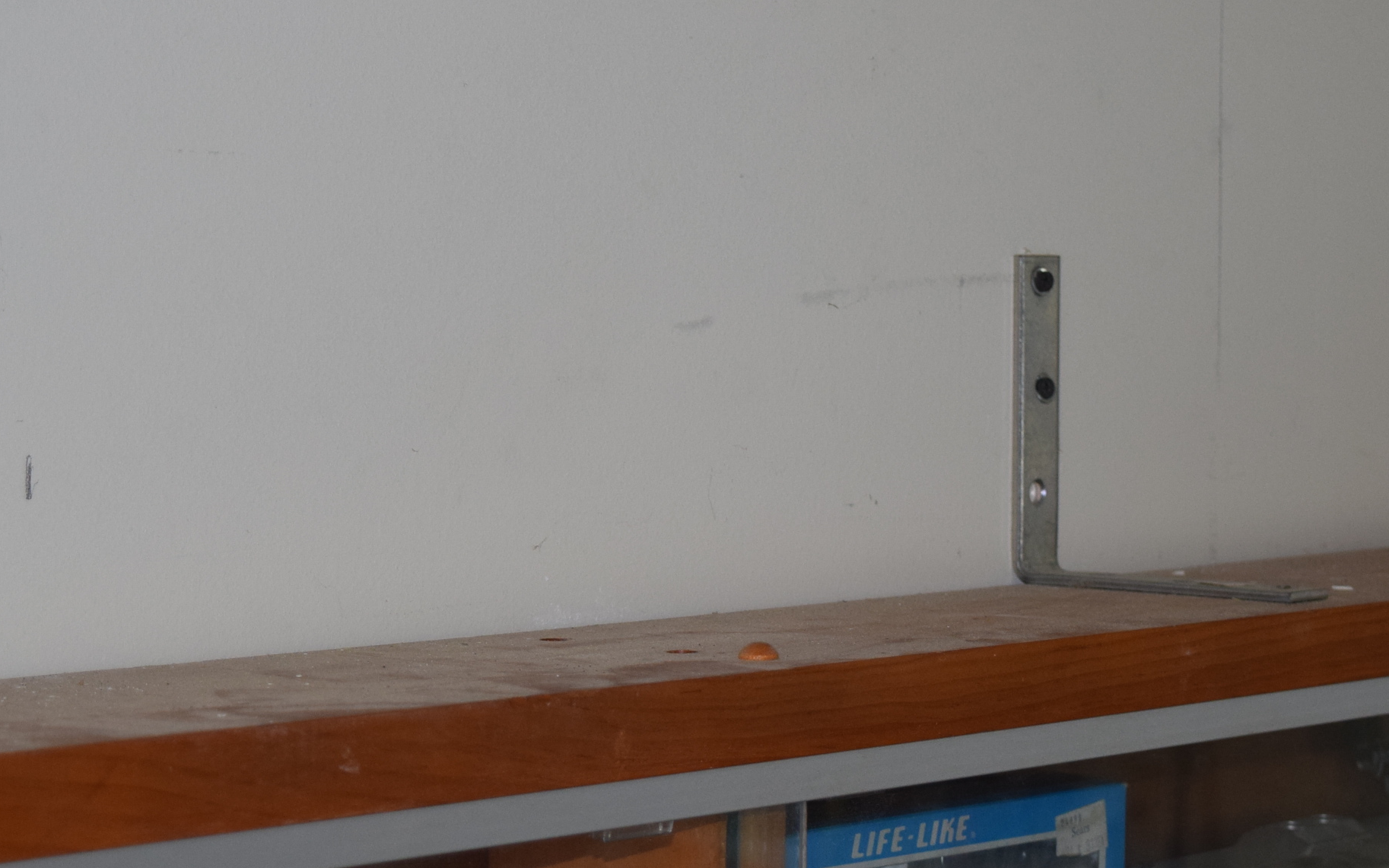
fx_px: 4271
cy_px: 396
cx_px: 764
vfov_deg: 11.6
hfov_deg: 18.5
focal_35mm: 113
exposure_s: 1/100
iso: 800
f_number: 5
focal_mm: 45
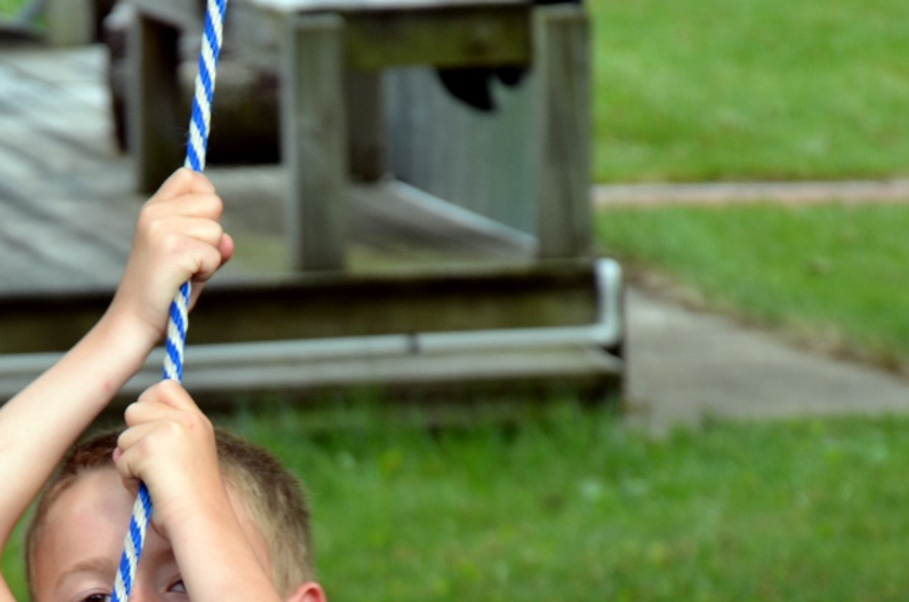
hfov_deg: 5.5
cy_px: 685
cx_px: 93
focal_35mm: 375
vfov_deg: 3.6
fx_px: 9453
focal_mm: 105
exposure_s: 1/125
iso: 220
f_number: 5.6
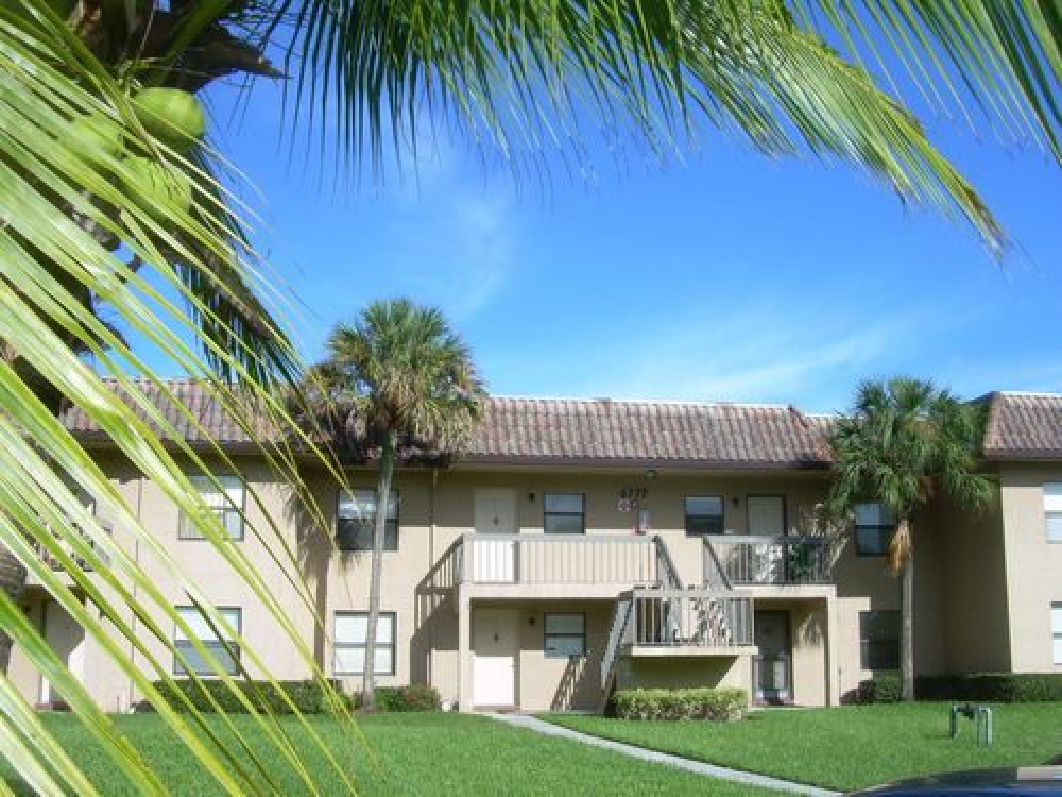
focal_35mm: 38
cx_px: 531
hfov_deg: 49.0
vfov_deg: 37.7
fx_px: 1166
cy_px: 398
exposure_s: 1/354
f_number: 4.6
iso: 50
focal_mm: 6.3
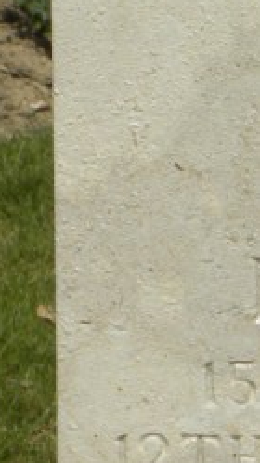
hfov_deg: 3.6
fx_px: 4120
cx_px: 643
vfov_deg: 6.4
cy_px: 275
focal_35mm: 336
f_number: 7.1
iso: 64
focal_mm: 13.4
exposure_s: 1/460
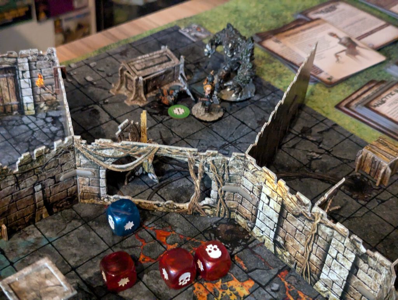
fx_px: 553
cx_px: 199
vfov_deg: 30.3
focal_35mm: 48
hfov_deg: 39.6
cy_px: 150
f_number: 1.85
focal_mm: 6.81
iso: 1644
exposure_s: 1/50
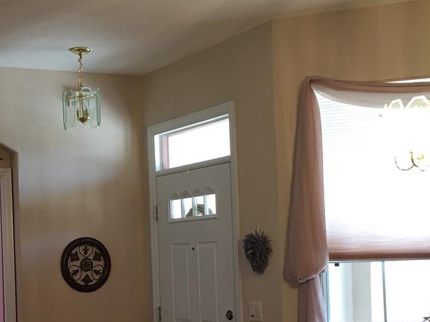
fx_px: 857
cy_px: 275
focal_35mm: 69
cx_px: 35
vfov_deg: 21.0
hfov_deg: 27.1
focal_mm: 4.15
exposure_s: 1/15
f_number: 2.2
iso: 25
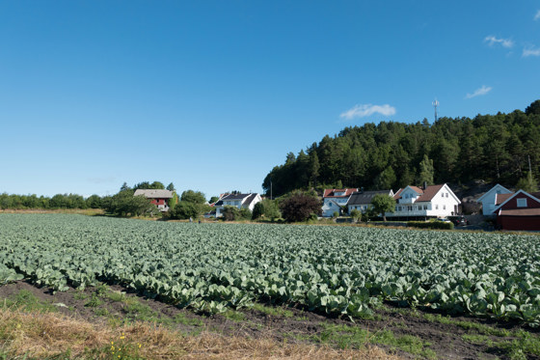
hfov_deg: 73.8
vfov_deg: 53.1
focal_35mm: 24
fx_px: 360
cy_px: 180
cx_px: 270
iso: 320
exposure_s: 1/200
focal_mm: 8.8
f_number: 4
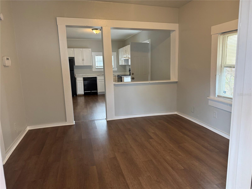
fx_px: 175
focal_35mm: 24
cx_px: 126
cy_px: 94
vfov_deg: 56.8
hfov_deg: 71.6
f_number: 1.78
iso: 200
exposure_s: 1/101
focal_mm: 6.76
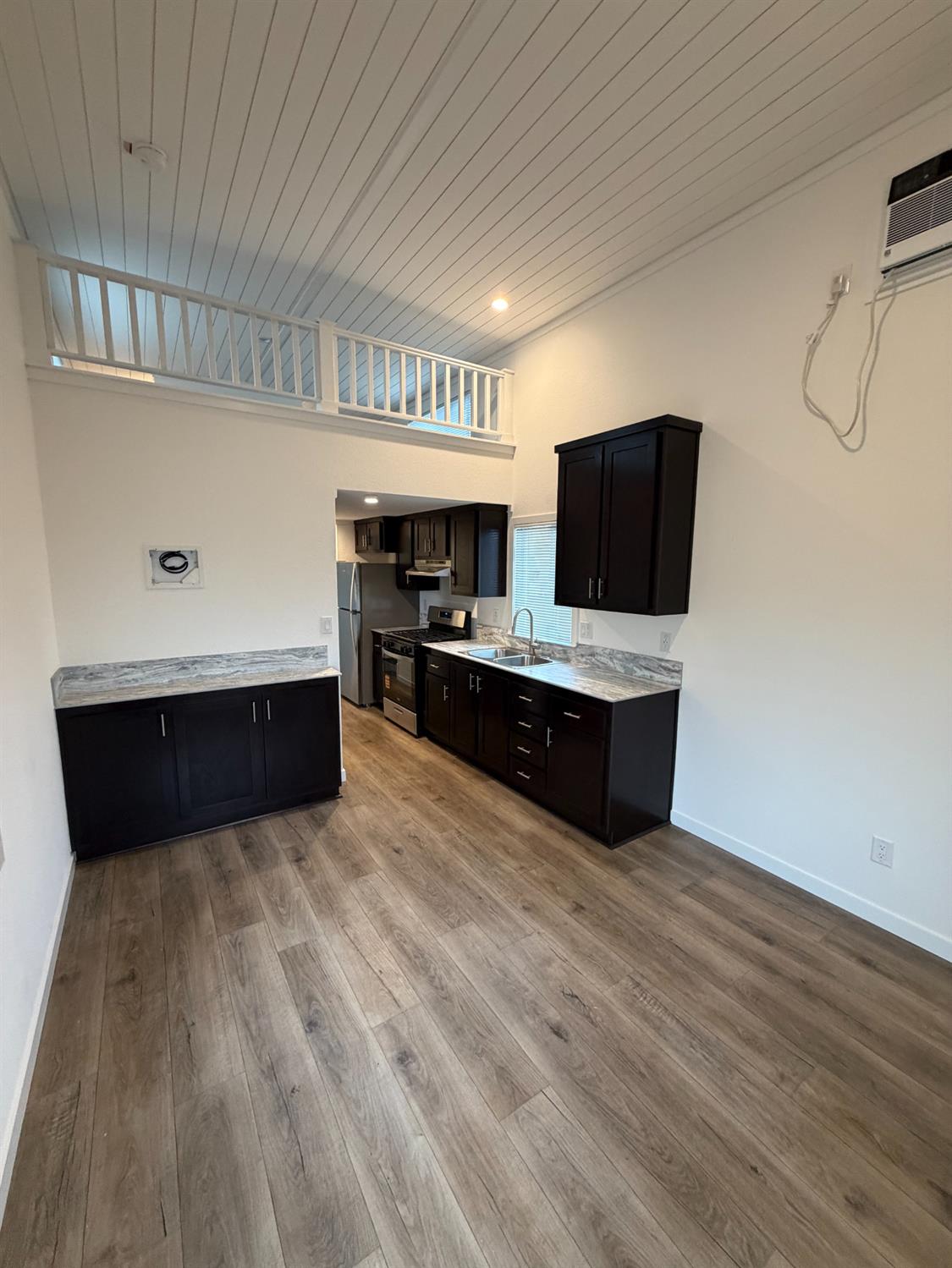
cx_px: 476
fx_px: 513
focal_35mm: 14
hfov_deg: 85.7
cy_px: 634
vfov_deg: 102.0
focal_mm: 2.22
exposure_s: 1/60
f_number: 2.2
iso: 320
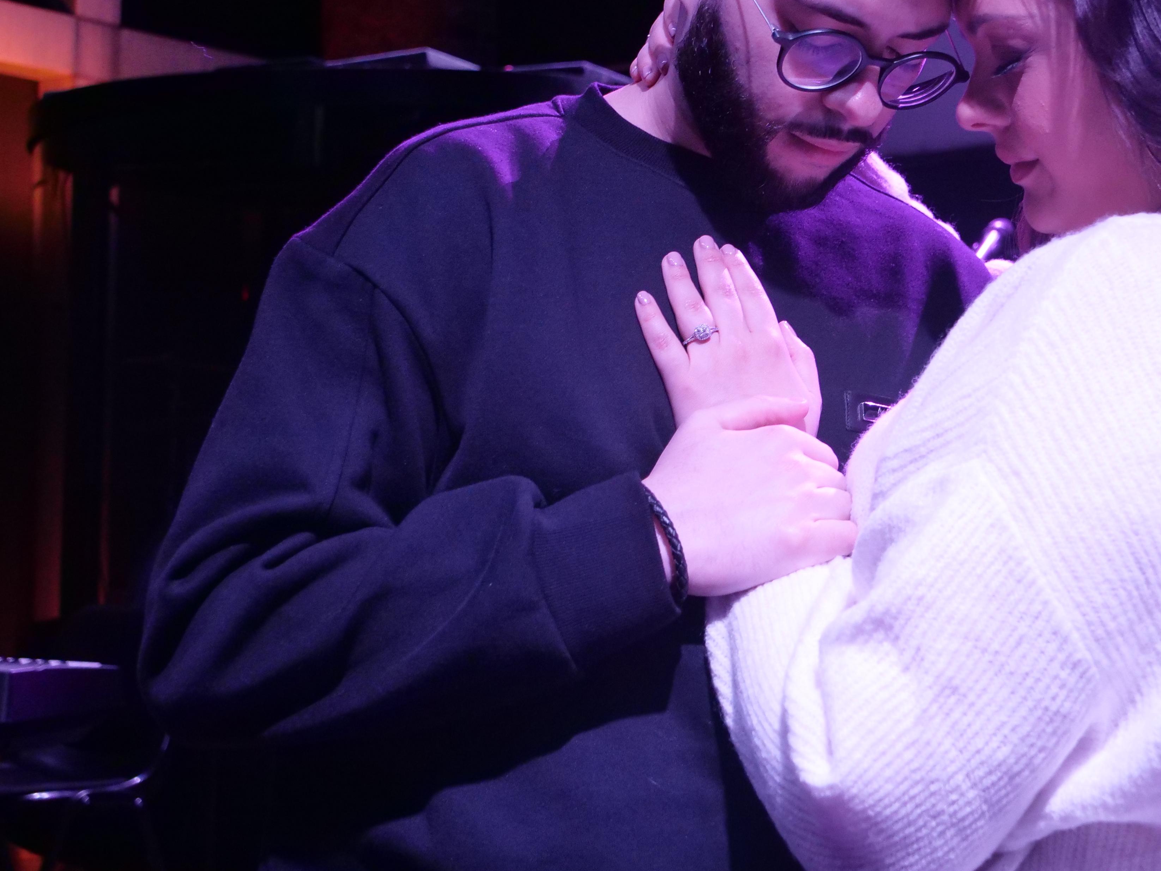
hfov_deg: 30.7
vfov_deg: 23.0
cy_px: 194
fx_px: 2113
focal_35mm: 63
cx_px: 615
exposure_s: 1/125
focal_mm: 20
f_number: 3.3
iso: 2000
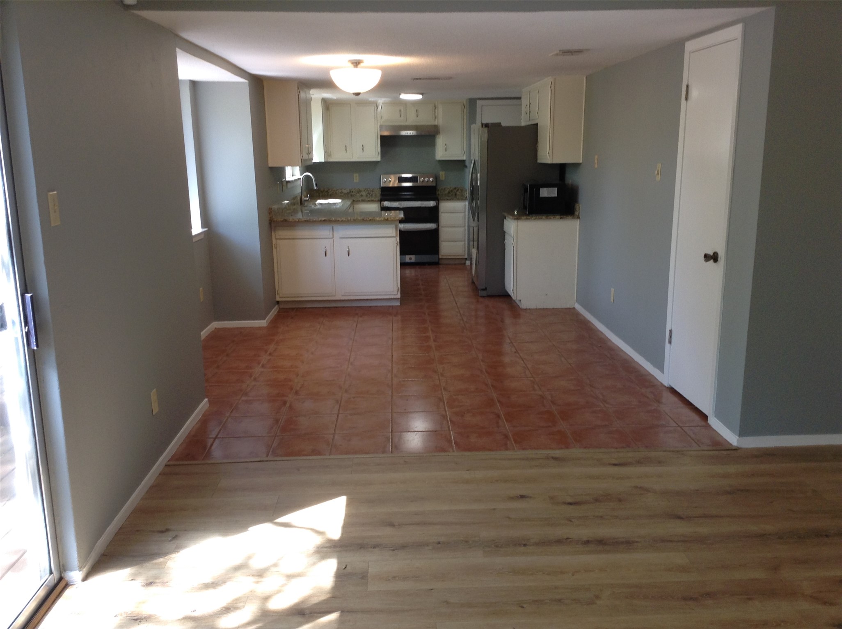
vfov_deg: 42.8
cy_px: 314
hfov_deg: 55.4
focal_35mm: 33
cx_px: 421
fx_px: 801
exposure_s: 1/24
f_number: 2.4
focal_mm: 3.3
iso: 32
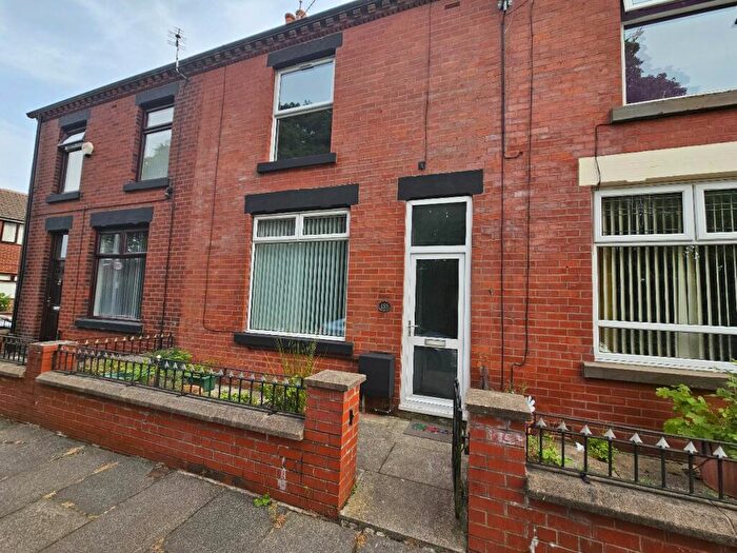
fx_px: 277
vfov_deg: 89.9
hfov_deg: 106.2
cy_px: 276
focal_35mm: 13
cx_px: 368
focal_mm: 2.2
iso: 50
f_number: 2.2
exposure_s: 1/447
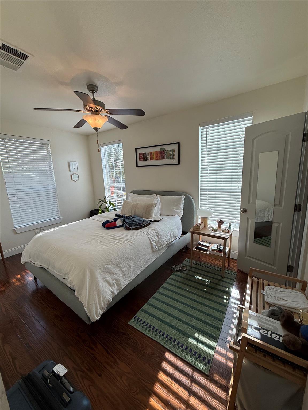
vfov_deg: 102.1
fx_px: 166
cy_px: 205
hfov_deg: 85.7
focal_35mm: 14
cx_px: 154
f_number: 2.2
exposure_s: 1/152
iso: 64
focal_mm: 2.22
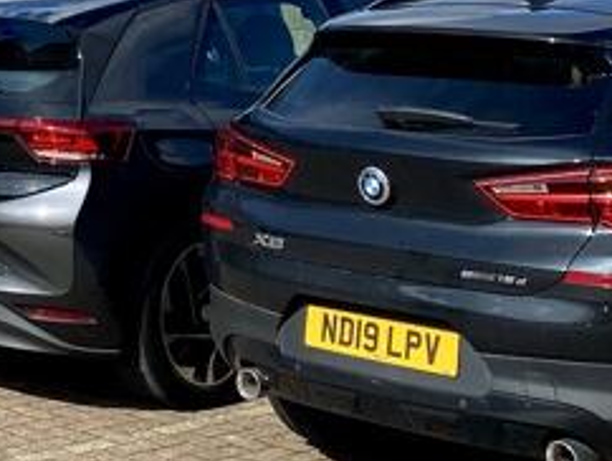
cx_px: -215
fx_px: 1947
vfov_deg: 12.7
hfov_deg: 16.7
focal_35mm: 110
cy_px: -266
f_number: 1.8
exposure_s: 1/3300
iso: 32
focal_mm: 4.25
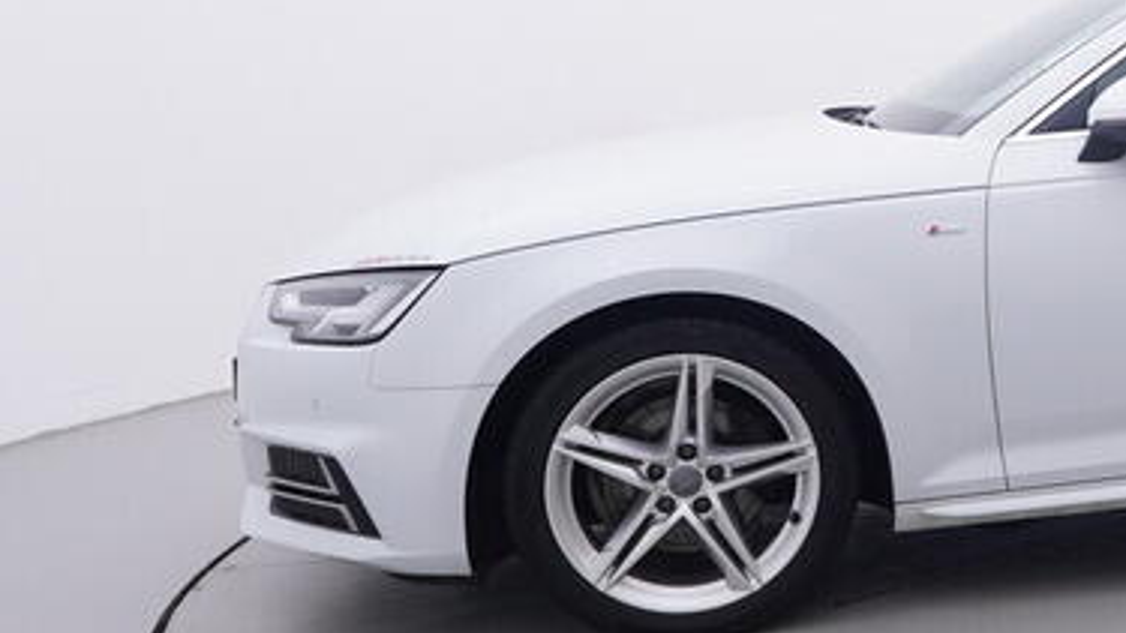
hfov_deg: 28.7
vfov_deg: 18.7
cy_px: 225
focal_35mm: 64
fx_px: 1924
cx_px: 1318
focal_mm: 15
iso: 200
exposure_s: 1/80
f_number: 5
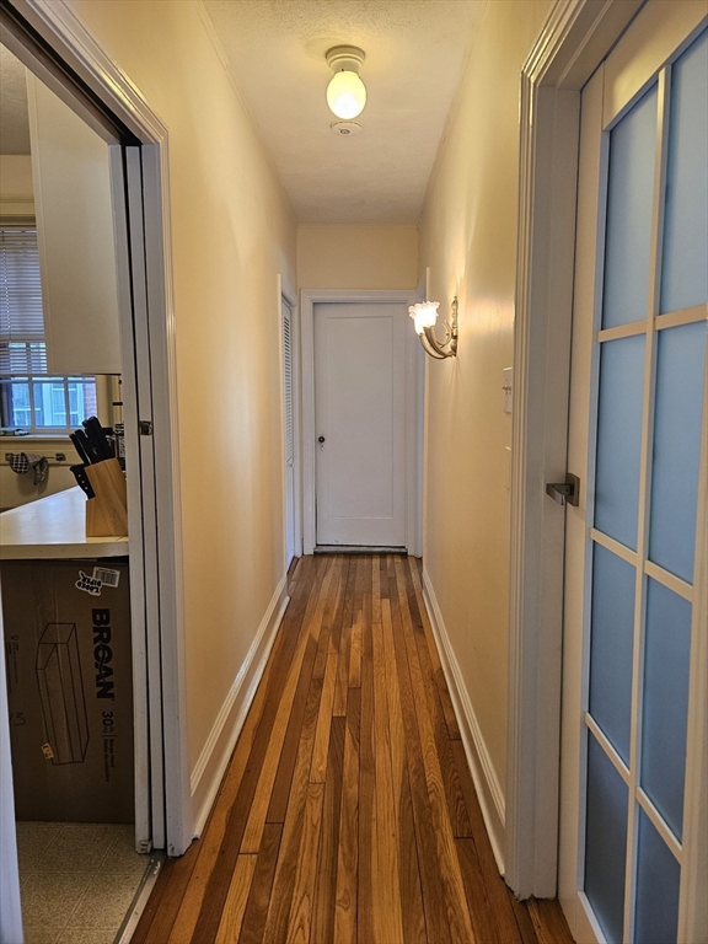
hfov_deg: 58.9
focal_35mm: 23
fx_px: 627
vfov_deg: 73.9
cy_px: 472
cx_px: 354
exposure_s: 1/120
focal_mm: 5.4
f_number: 1.8
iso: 250
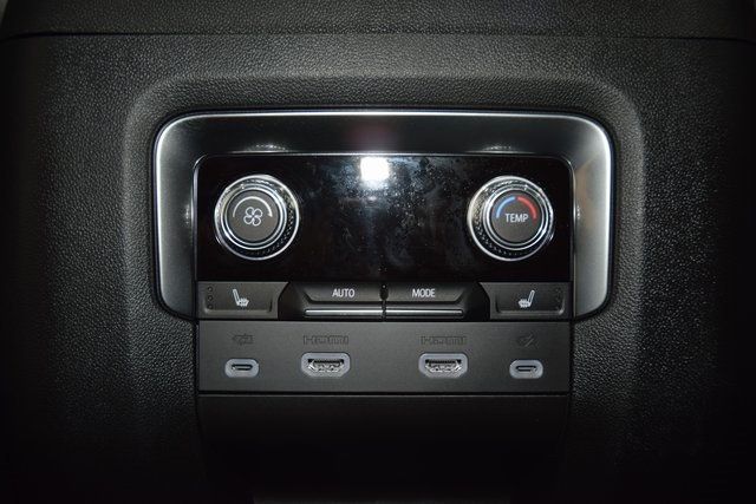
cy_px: 252
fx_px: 914
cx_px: 378
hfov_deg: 45.0
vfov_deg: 30.9
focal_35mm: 44
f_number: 3.8
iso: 450
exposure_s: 1/25
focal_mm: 29
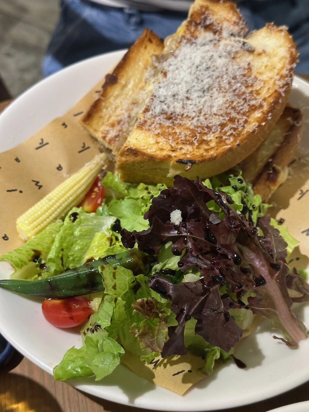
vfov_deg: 39.7
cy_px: 206
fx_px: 571
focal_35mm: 48
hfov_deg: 30.3
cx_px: 154
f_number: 1.8
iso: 400
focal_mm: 6.9
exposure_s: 1/40
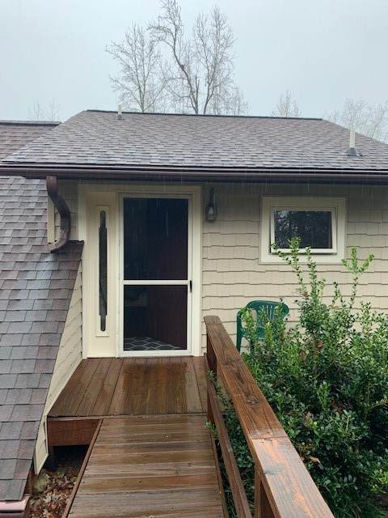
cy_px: 259
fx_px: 389
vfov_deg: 67.3
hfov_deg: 53.1
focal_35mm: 26
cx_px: 194
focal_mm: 4.25
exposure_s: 1/121
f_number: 1.8
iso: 32
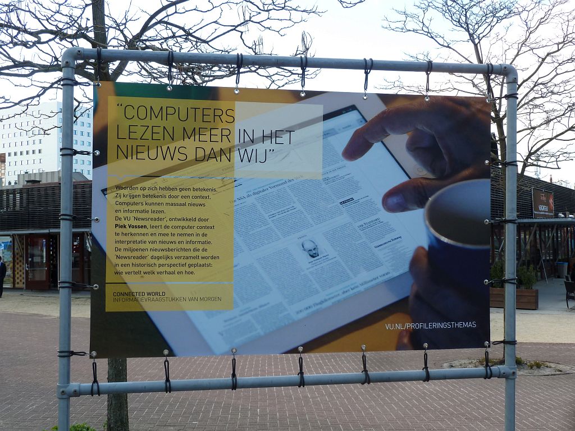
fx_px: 698
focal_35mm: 42
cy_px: 216
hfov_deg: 44.8
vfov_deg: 34.3
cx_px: 288
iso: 80
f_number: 3.7
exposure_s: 1/100
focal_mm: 6.9
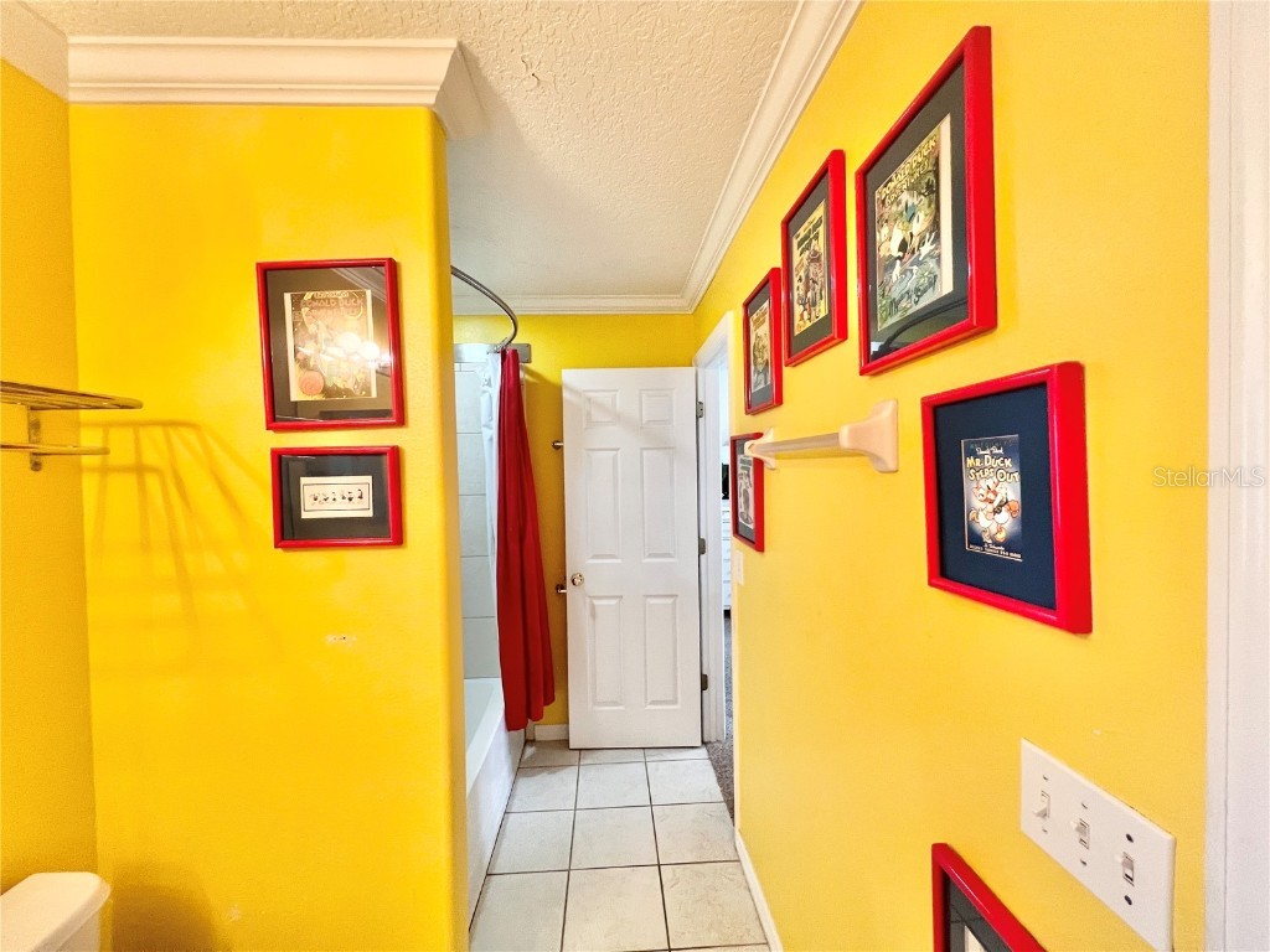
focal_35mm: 13
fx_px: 477
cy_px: 476
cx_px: 635
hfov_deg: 106.2
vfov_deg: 89.9
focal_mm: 1.57
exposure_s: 1/60
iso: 250
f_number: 1.8
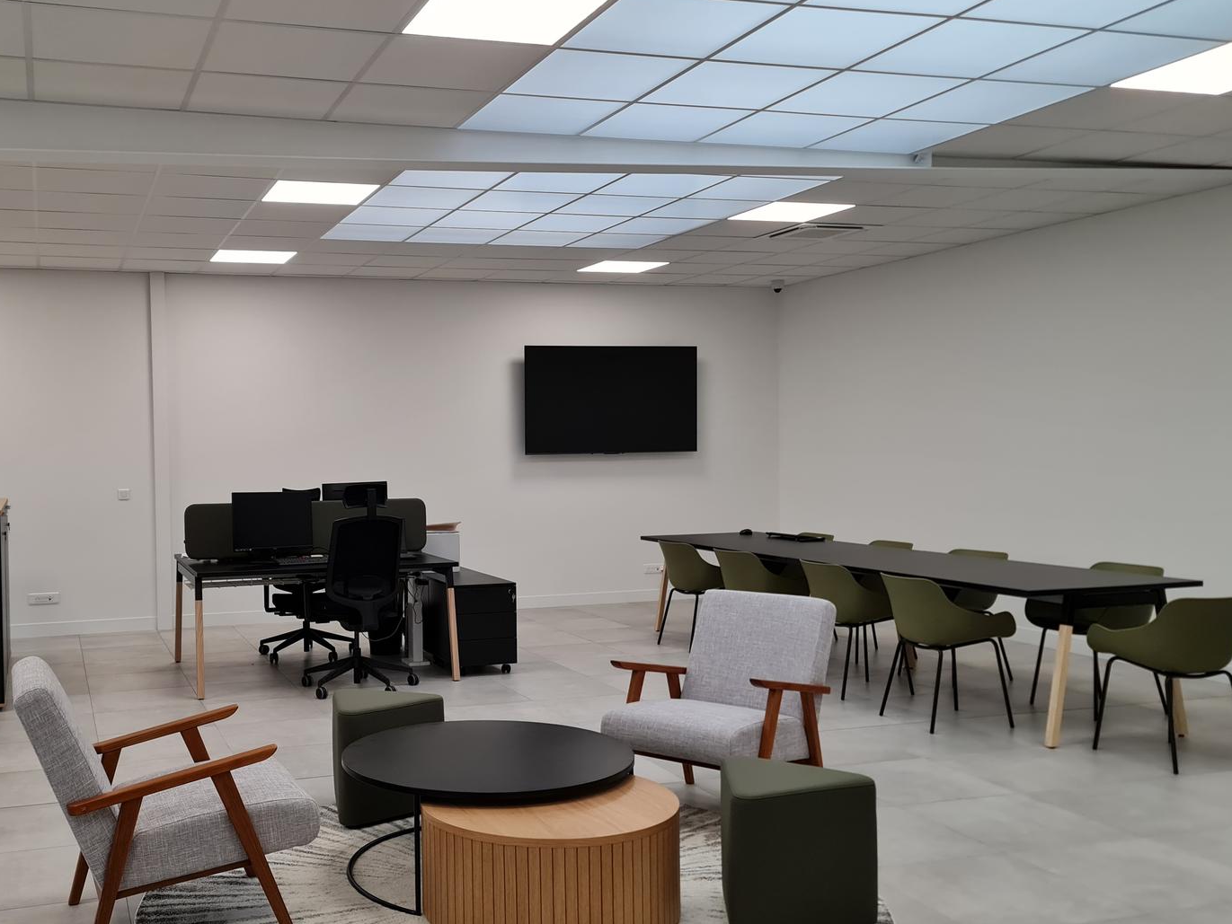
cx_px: 435
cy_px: 480
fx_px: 1246
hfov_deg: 51.8
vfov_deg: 40.7
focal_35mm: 35
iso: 64
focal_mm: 7
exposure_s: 1/100
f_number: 1.8
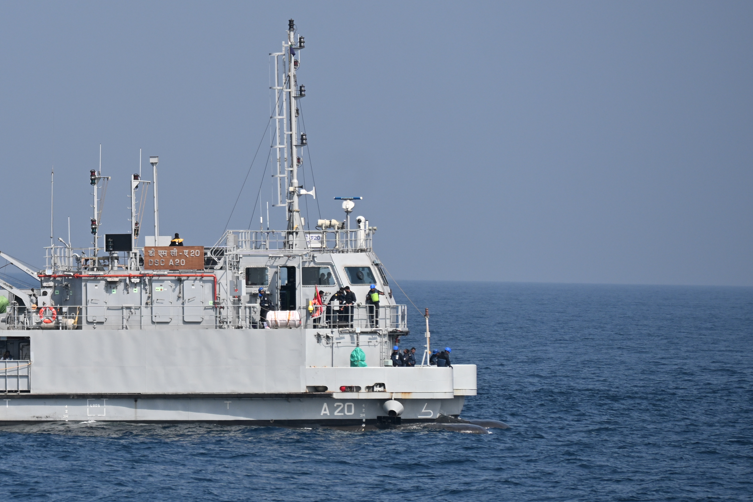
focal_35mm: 364
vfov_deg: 3.8
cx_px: 112
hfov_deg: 5.7
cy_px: 243
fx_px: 7614
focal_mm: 140
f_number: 6.3
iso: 100
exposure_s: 1/640
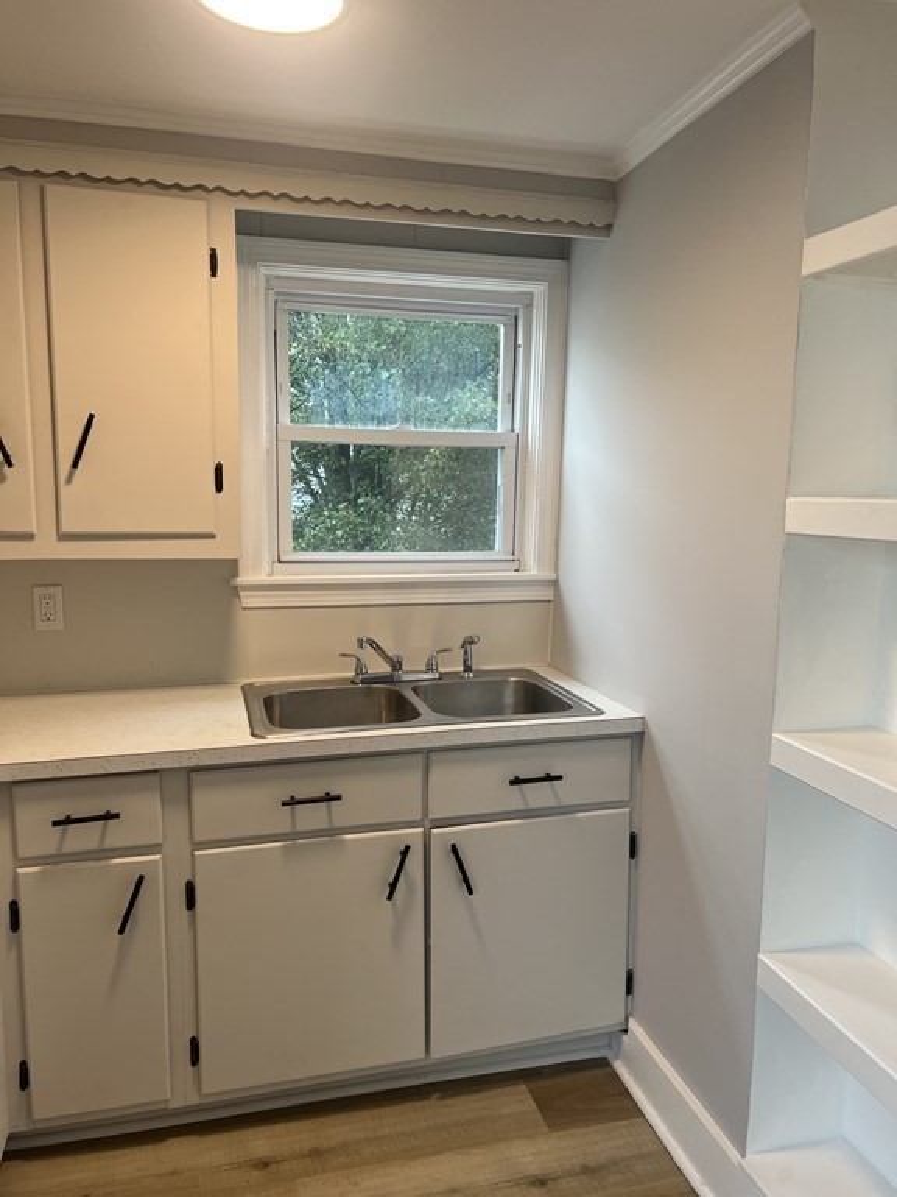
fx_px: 898
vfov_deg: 67.3
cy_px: 598
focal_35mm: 26
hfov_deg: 53.1
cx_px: 448
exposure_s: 1/120
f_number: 1.5
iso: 80
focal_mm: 5.7
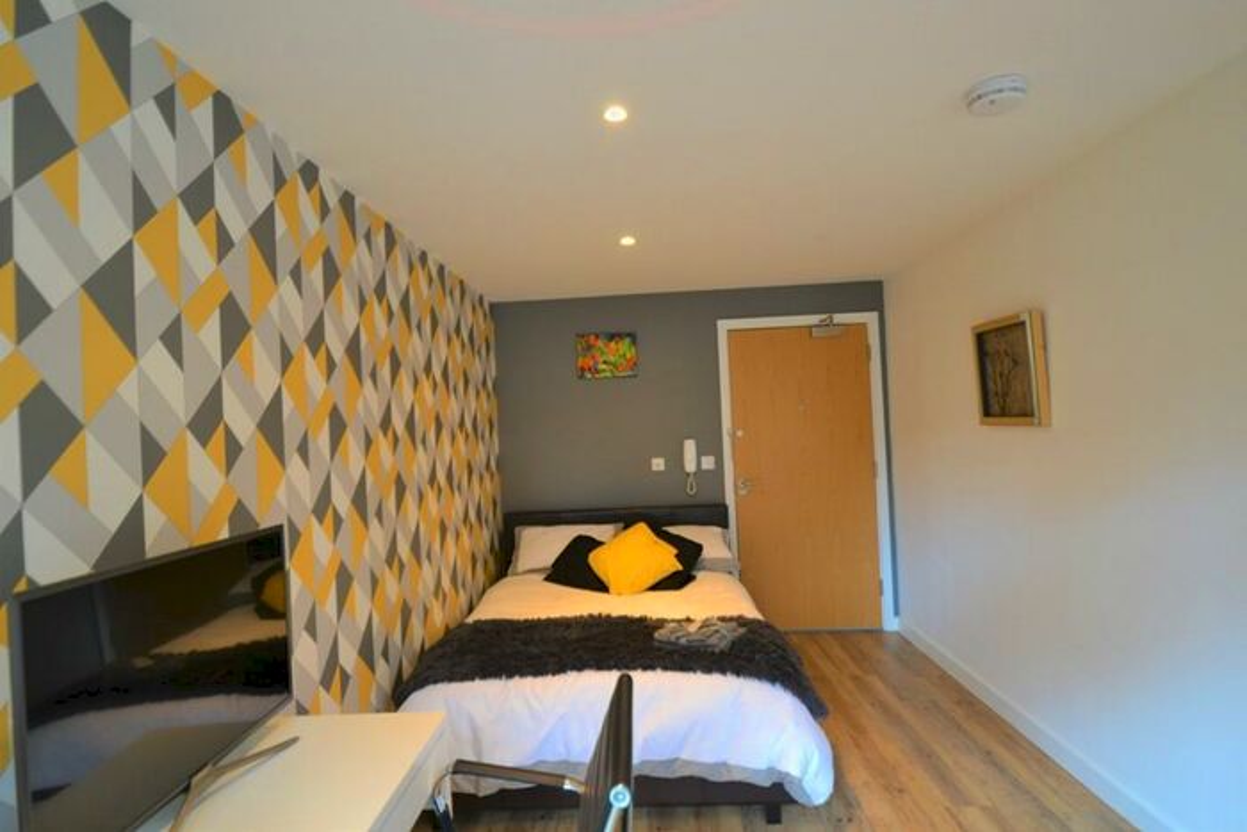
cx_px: 624
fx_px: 598
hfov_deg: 92.4
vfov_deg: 69.7
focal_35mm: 17
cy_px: 416
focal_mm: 11.5
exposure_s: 1/60
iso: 400
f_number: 3.5
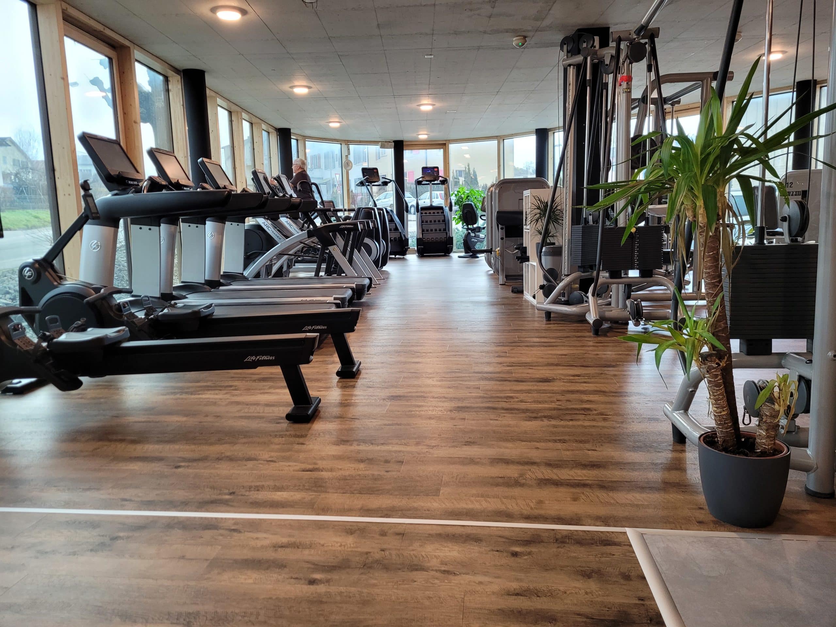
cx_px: 418
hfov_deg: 67.3
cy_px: 314
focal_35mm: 26
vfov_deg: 53.1
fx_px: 628
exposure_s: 1/100
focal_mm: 5.4
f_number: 1.8
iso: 250
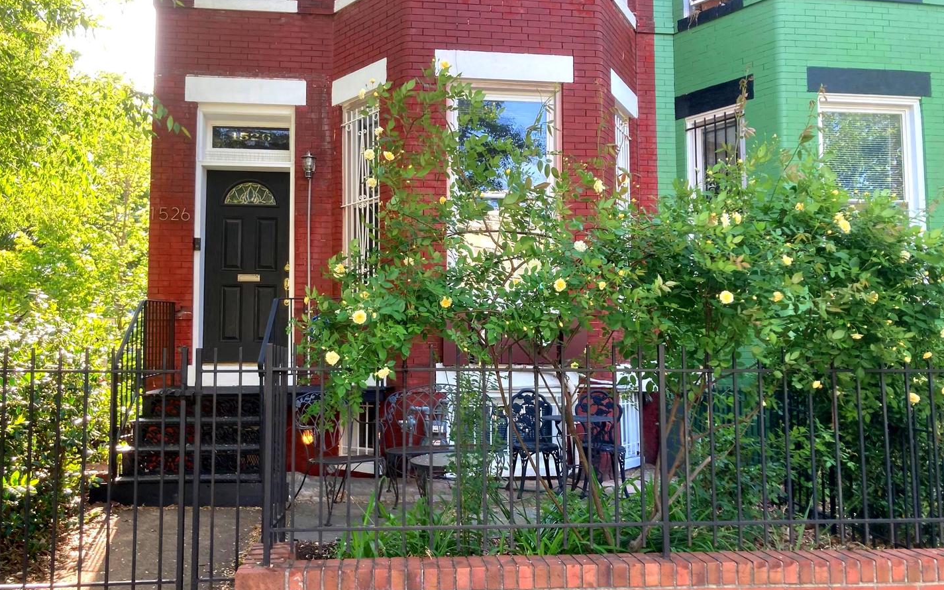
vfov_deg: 41.8
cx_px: 470
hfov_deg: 62.9
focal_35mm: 30
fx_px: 772
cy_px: 324
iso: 32
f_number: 1.8
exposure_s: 1/121
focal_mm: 3.99
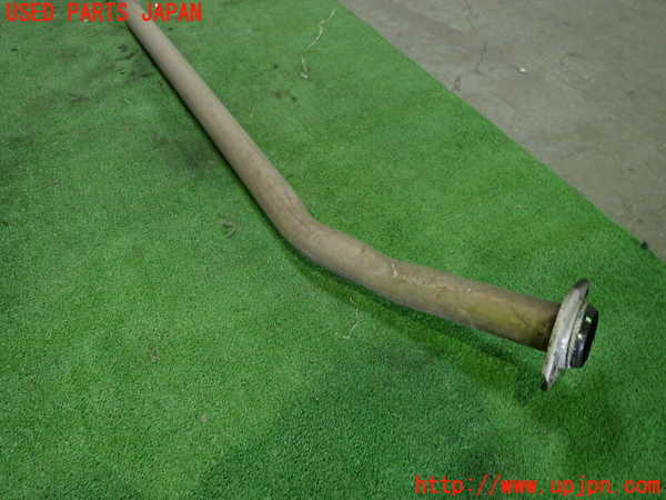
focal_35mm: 25
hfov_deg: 69.4
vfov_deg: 54.9
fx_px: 481
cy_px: 250
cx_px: 333
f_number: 2
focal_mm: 4.5
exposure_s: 1/30
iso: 400
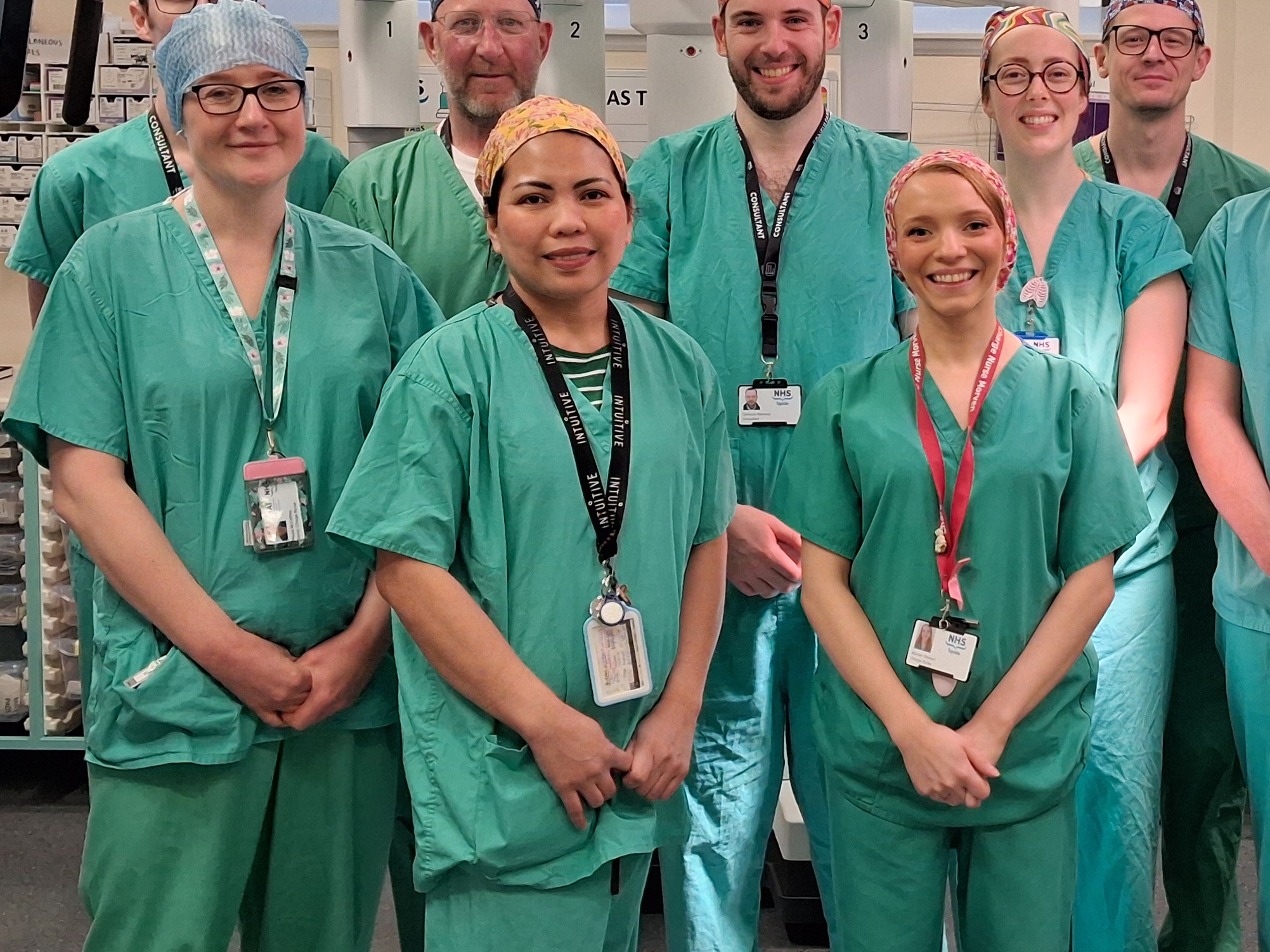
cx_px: 864
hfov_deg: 34.6
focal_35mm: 55
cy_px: 303
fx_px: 2018
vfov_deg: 26.4
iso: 250
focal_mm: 4
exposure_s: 1/100
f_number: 1.8
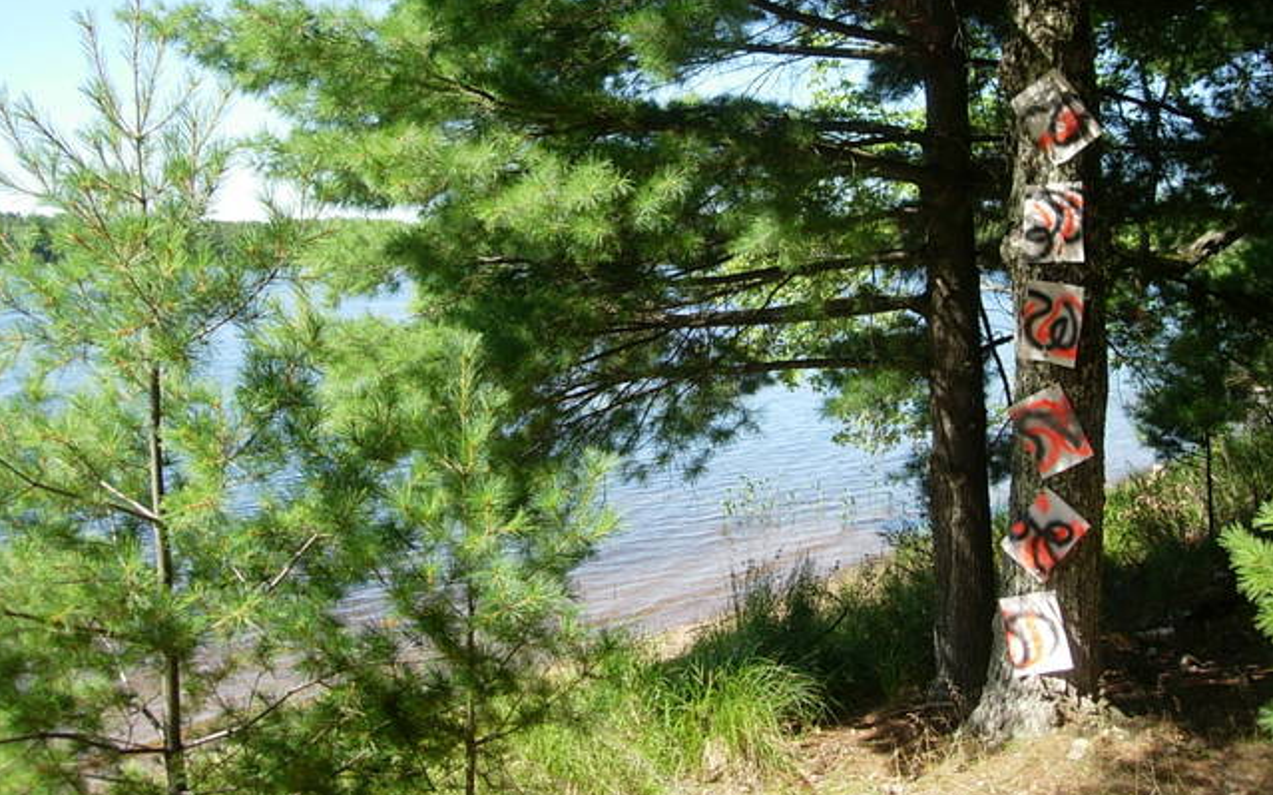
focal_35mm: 41
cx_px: 630
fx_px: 1422
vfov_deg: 31.1
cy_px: 321
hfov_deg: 48.2
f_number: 2.8
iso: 64
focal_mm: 7.8
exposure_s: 1/512
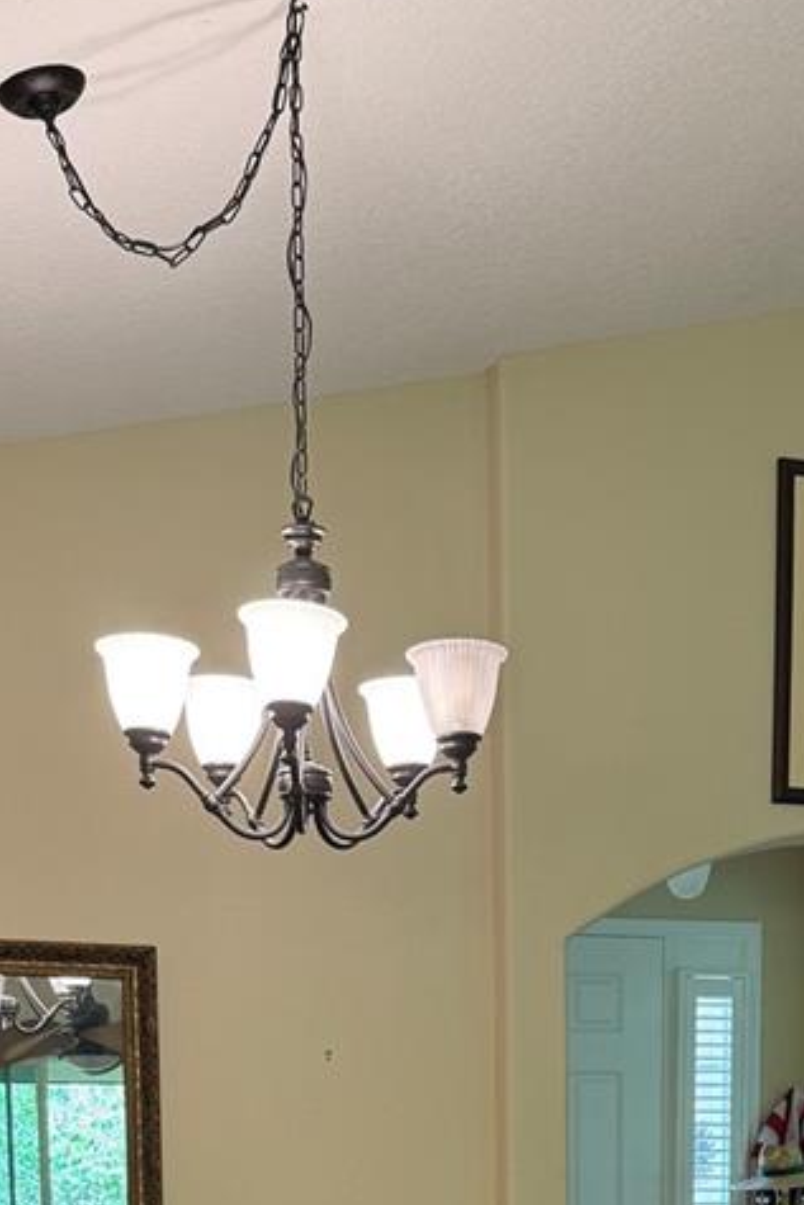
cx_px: 449
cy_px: 1362
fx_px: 2109
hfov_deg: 21.6
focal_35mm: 63
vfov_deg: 28.6
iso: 125
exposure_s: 1/60
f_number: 1.78
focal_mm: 6.76
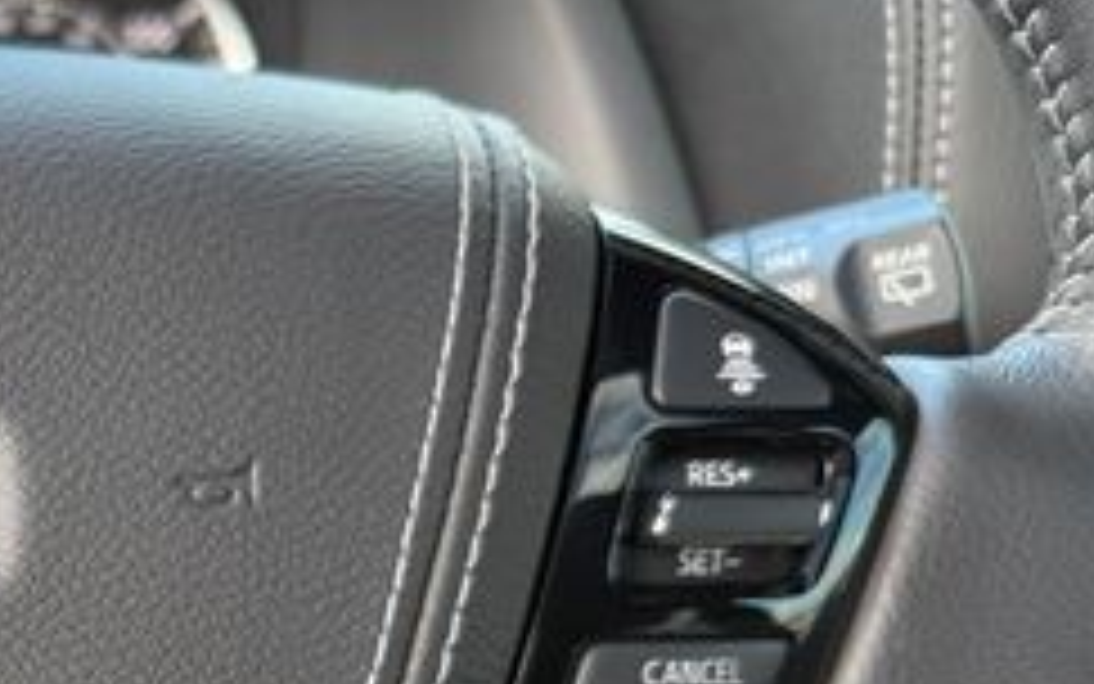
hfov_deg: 26.0
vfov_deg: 18.1
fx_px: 1998
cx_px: -338
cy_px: 886
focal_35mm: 67
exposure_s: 1/129
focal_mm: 6.76
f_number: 1.78
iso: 80
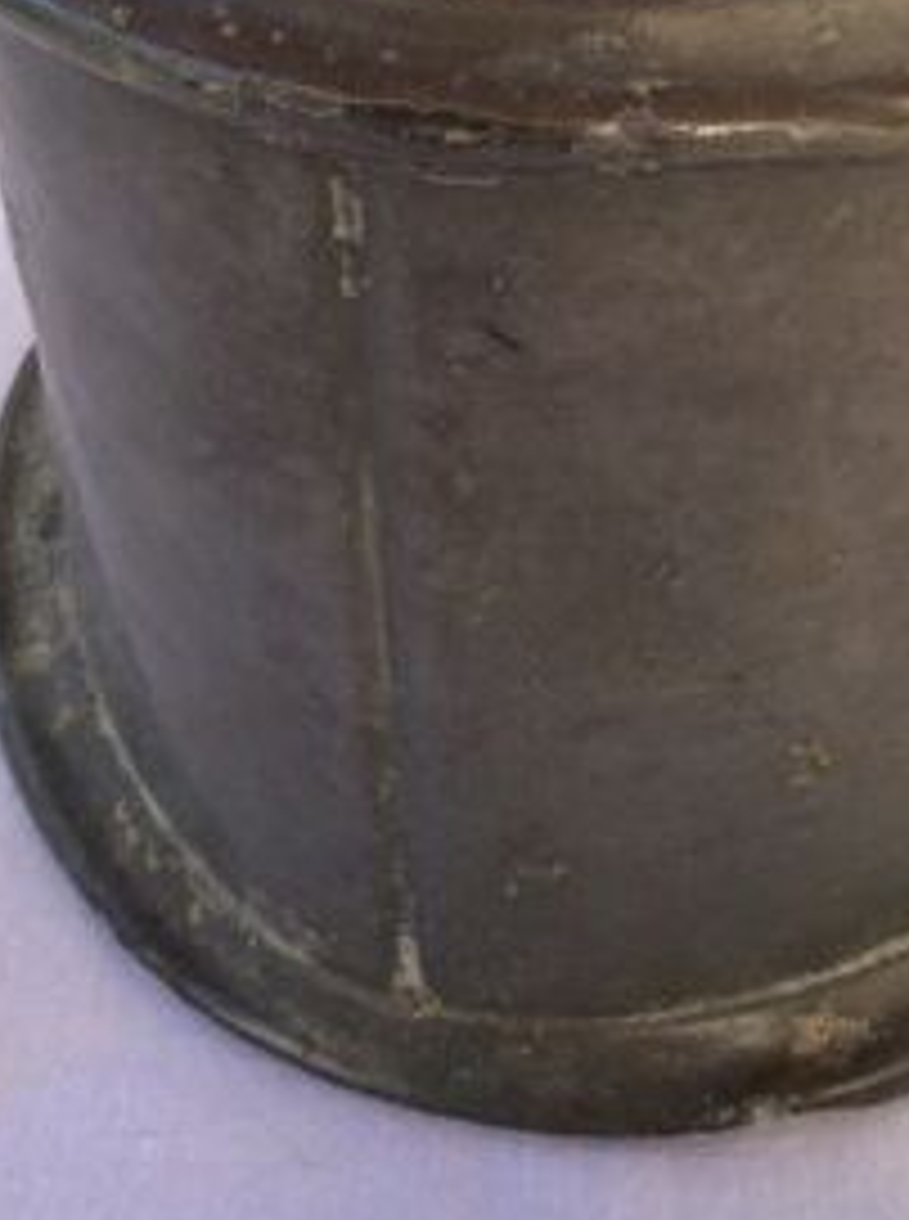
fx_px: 2672
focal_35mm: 76
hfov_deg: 19.2
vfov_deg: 24.0
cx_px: 662
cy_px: -128
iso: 32
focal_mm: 3.3
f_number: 2.4
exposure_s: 1/222
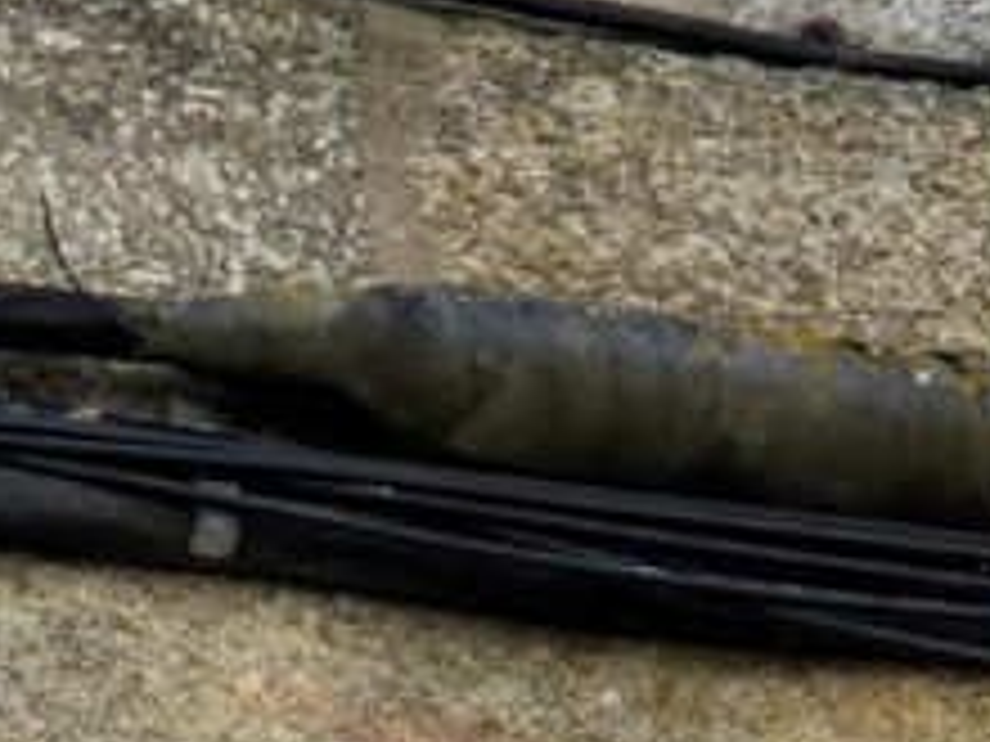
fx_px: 9752
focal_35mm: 341
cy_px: 1650
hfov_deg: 5.7
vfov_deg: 4.3
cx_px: -747
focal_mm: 6
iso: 25
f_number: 2.4
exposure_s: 1/266
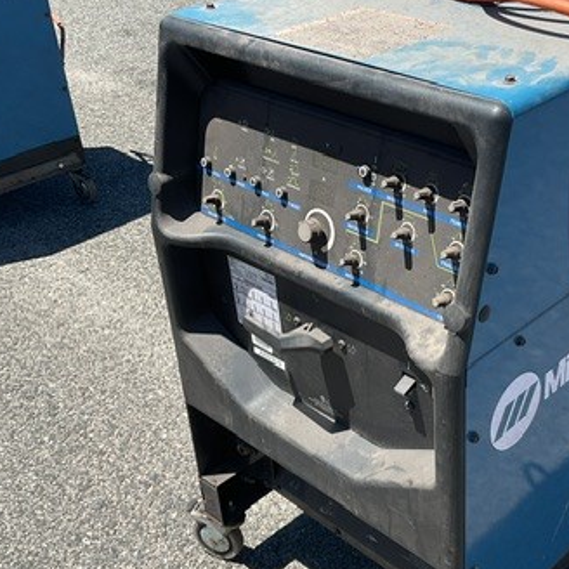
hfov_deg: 33.6
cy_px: 295
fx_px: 930
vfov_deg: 34.0
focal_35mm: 50
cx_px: 390
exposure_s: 1/1412
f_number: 1.8
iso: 16
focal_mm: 3
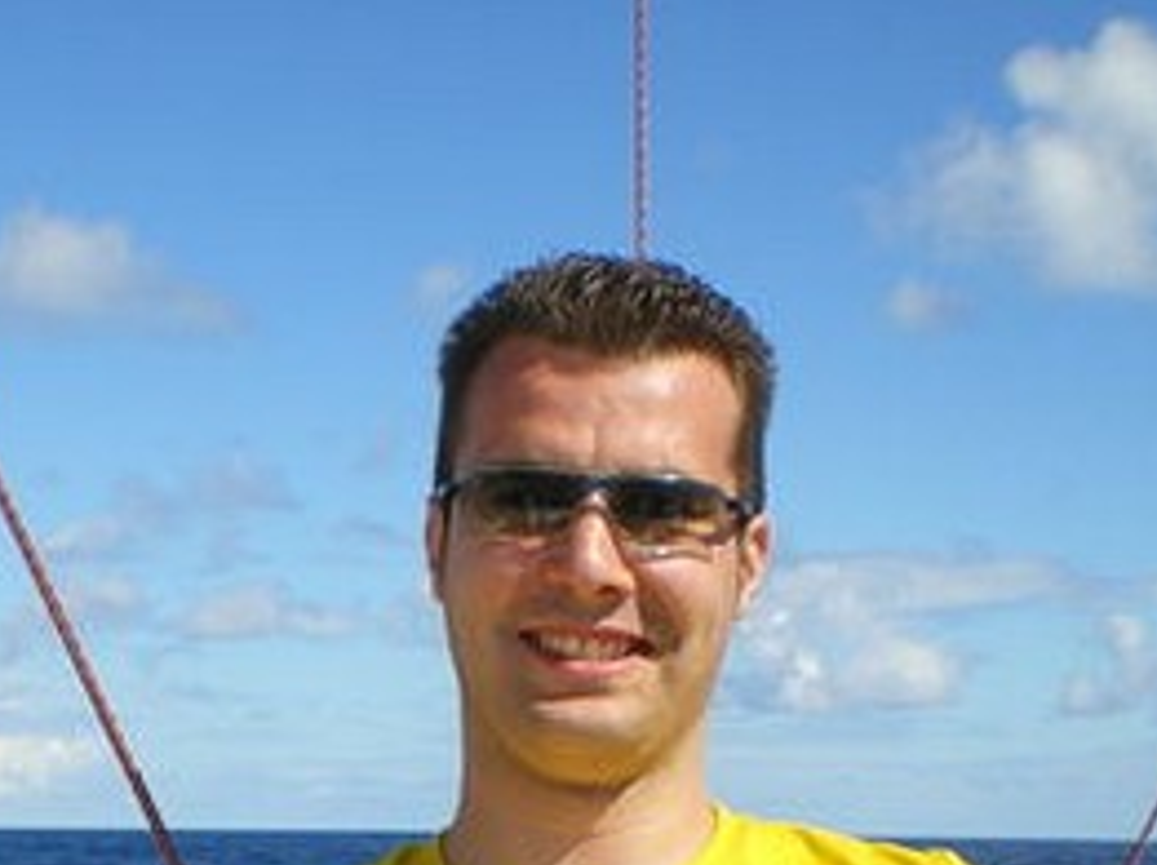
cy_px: 1029
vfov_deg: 16.3
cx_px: 426
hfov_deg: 22.5
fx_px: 2904
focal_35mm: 87
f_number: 4.6
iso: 50
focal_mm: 6.3
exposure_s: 1/640
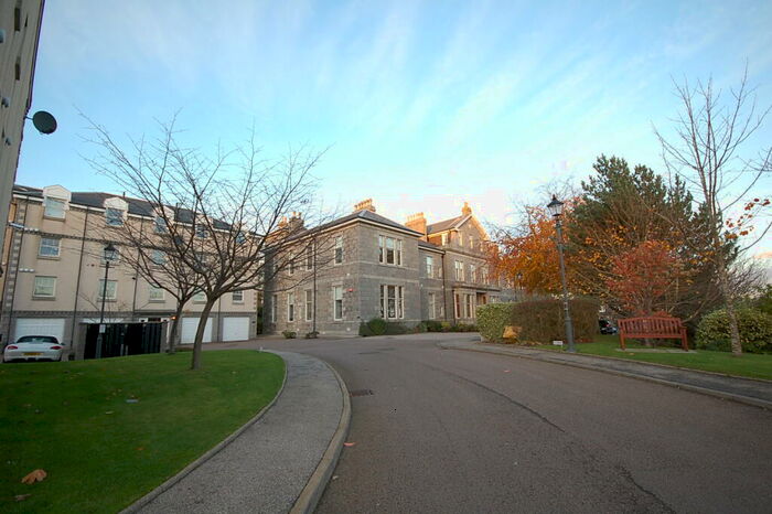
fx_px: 322
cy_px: 257
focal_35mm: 15
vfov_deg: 77.3
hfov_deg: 100.4
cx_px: 386
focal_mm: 10
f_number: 5
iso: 400
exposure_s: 1/100
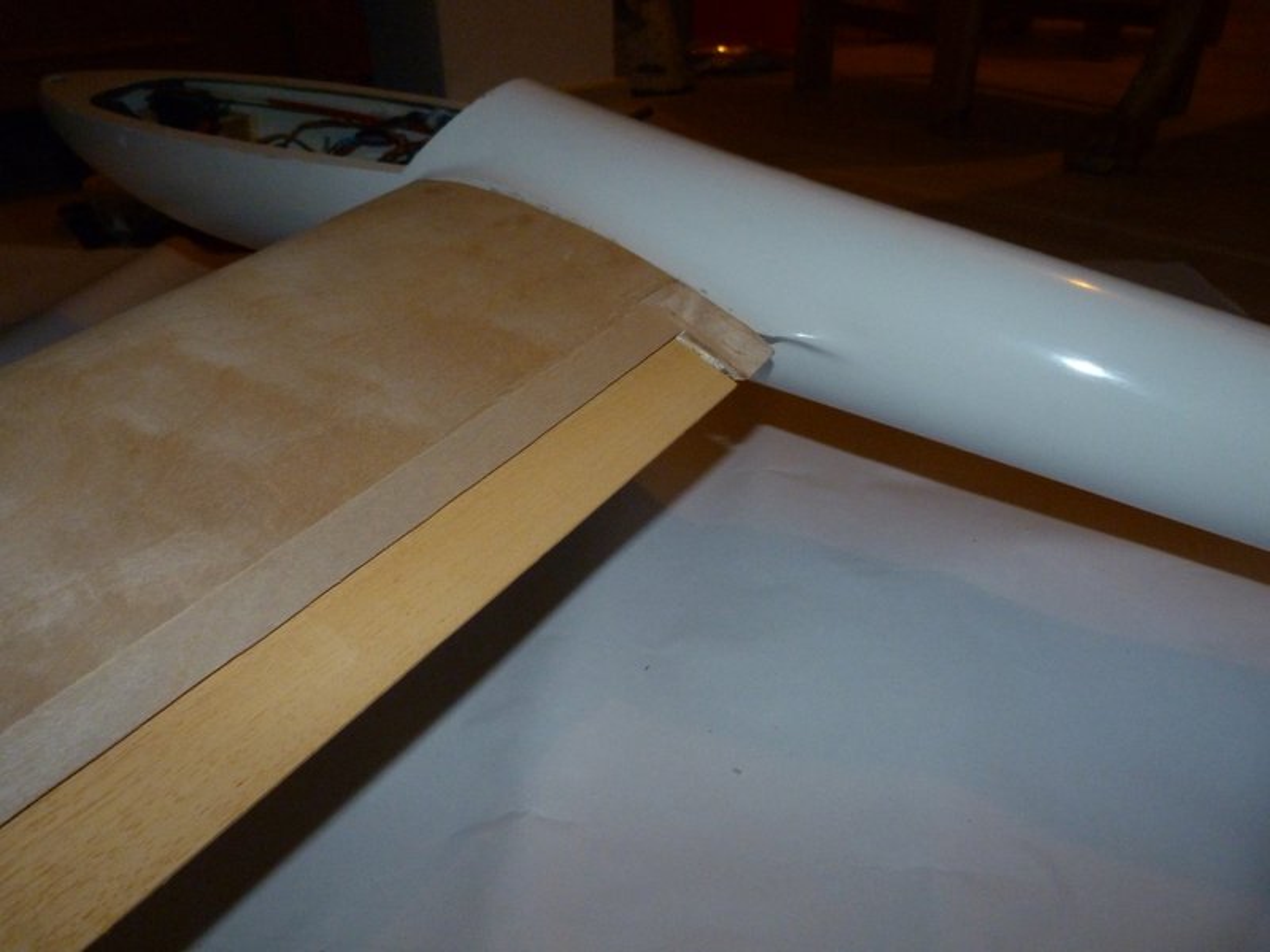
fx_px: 917
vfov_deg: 54.9
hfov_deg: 69.4
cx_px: 635
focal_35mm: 25
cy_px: 476
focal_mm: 4.5
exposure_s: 1/60
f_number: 2.8
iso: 320
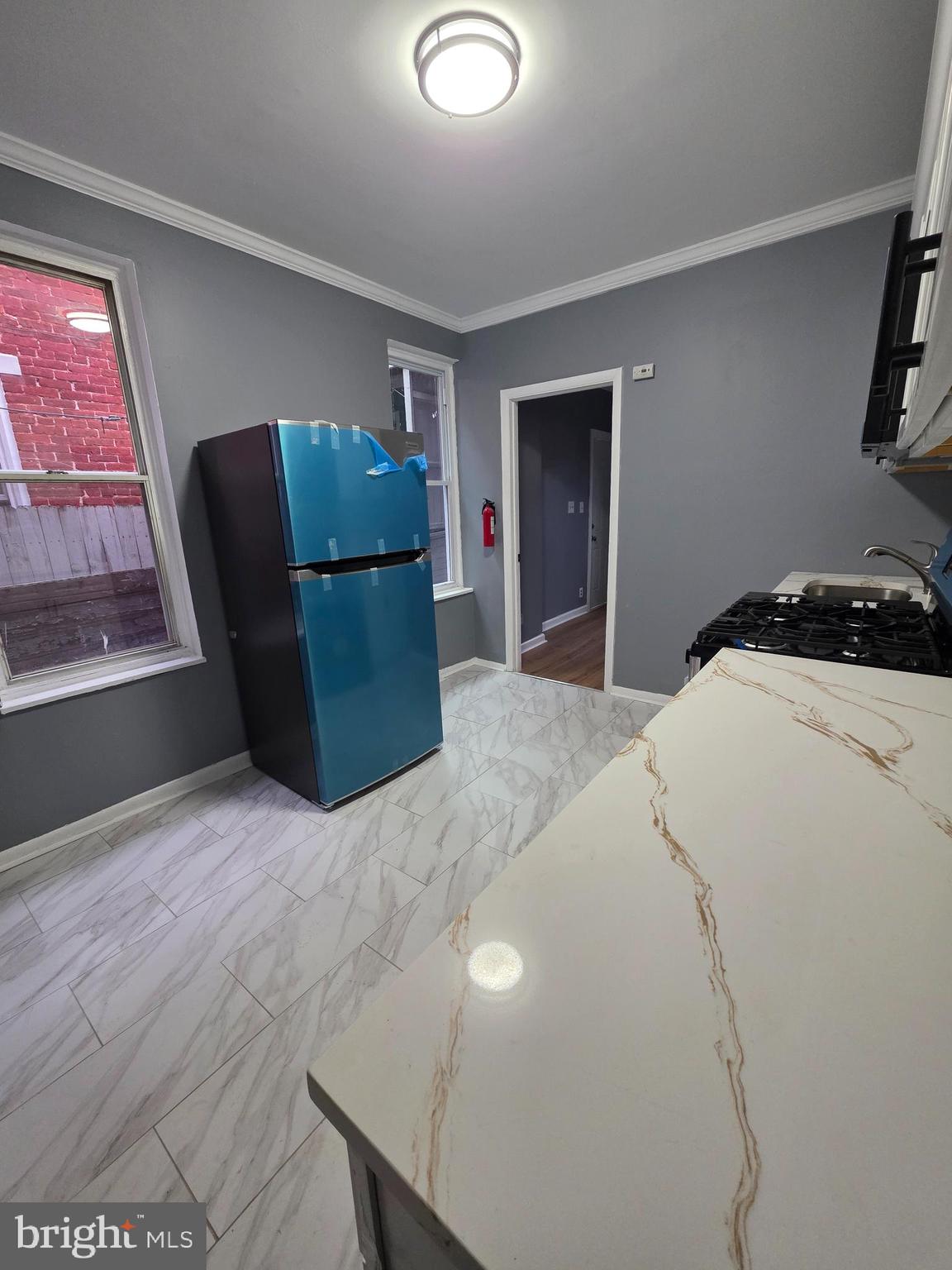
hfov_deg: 89.9
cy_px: 635
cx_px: 476
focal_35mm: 13
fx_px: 477
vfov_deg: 106.2
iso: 320
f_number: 1.9
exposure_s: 1/60
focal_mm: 2.2
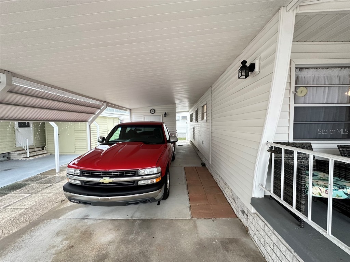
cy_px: 131
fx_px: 142
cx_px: 175
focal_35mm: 14
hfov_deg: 102.1
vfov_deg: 85.7
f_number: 2.2
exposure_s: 1/92
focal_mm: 2.22
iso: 250
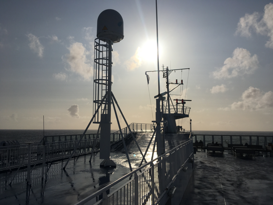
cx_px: 136
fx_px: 229
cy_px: 102
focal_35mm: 29
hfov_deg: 61.7
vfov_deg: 48.2
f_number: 2.2
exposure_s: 1/15385
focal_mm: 4.15
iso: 25
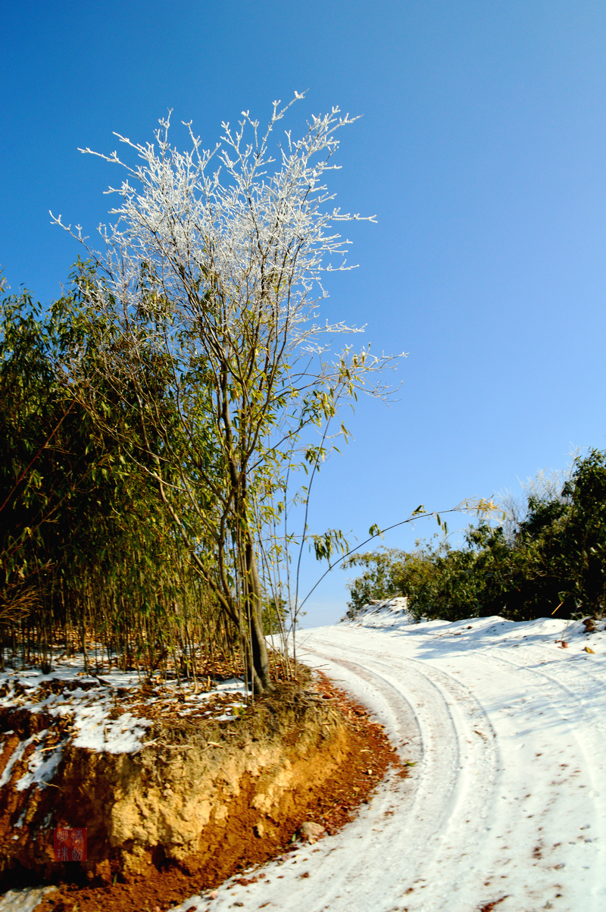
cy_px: 456
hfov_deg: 47.9
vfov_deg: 67.4
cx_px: 303
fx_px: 683
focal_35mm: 27
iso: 180
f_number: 11
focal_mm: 18
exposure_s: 1/500
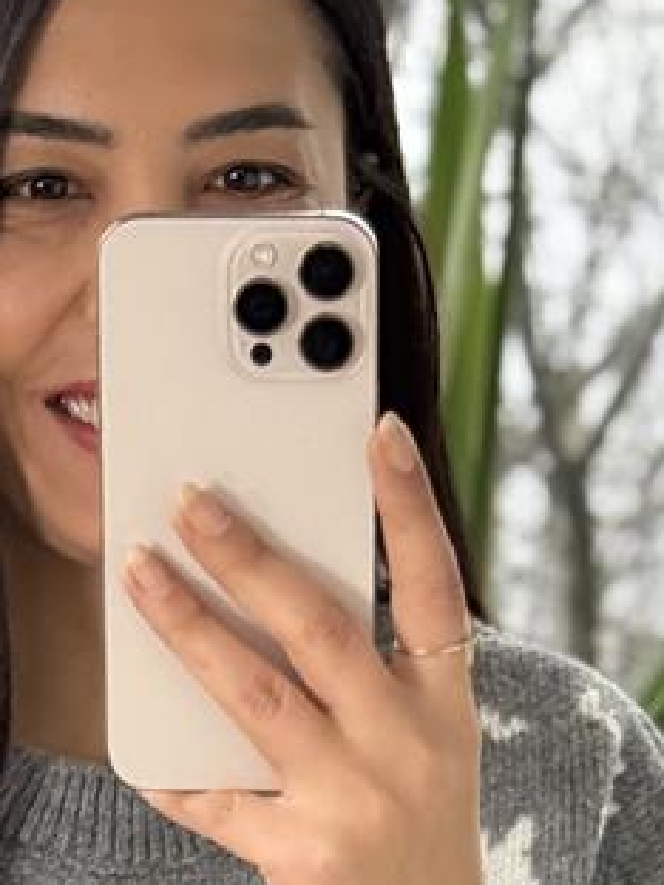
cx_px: 238
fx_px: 5243
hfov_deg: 7.2
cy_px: 1499
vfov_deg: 9.3
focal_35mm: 205
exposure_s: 1/255
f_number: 1.78
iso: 100
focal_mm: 6.76
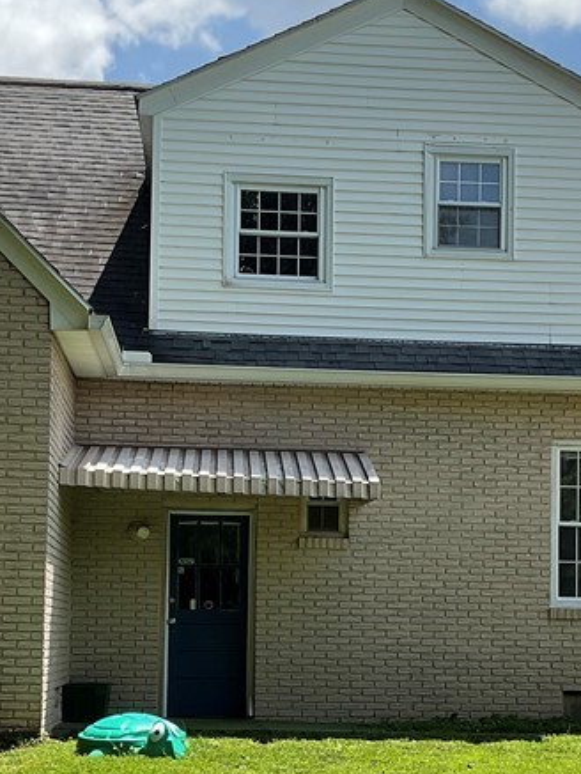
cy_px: 586
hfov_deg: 21.6
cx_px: 367
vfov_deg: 28.1
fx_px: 1521
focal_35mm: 68
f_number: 1.8
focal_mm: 3
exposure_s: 1/1168
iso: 16
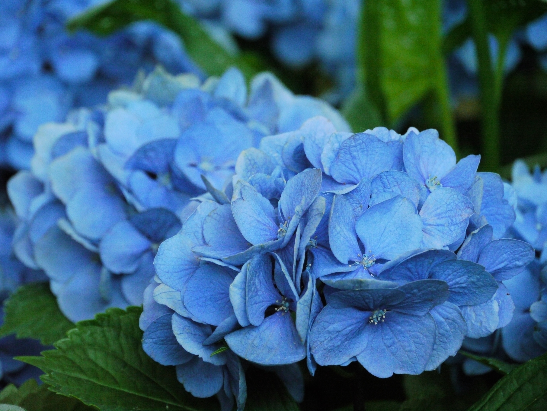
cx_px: 274
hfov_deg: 7.1
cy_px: 206
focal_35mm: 280
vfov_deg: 5.3
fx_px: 4425
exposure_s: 1/250
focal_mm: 140
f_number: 5.8
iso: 1600
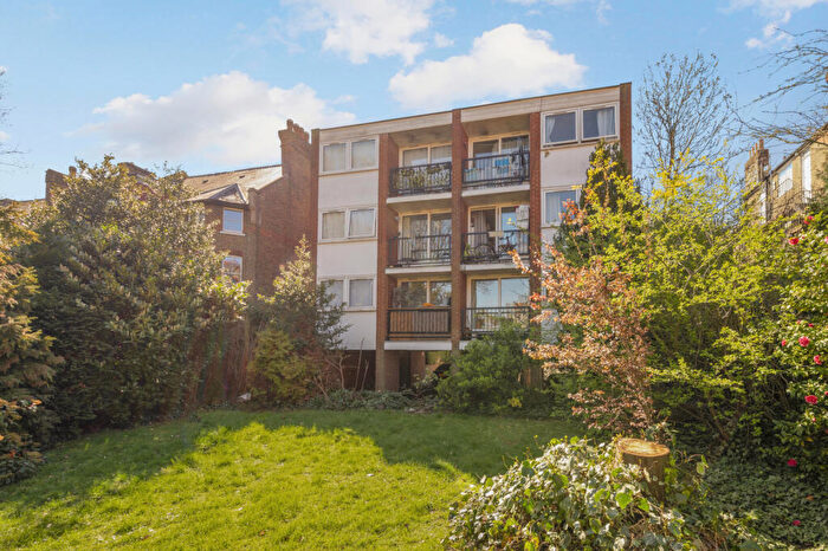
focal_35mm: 14
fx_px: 322
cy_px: 276
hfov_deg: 104.3
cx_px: 414
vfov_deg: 81.2
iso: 200
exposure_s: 1/200
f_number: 8
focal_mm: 14
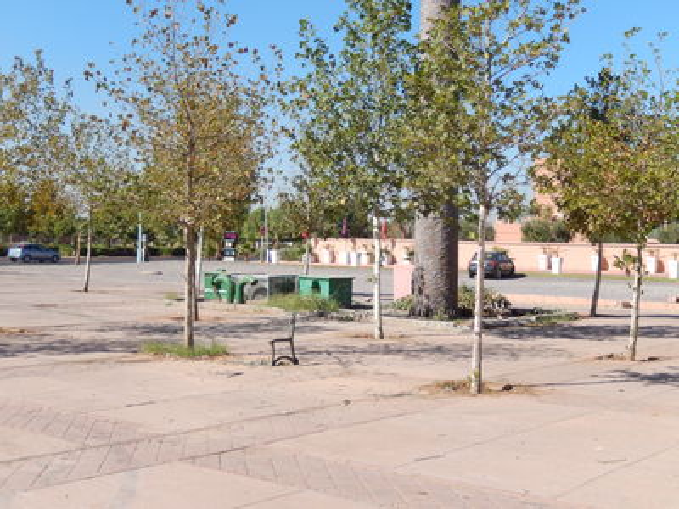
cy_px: 254
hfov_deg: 37.5
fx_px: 1000
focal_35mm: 51
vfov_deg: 28.6
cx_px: 340
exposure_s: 1/800
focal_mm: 9.2
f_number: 4.5
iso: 125
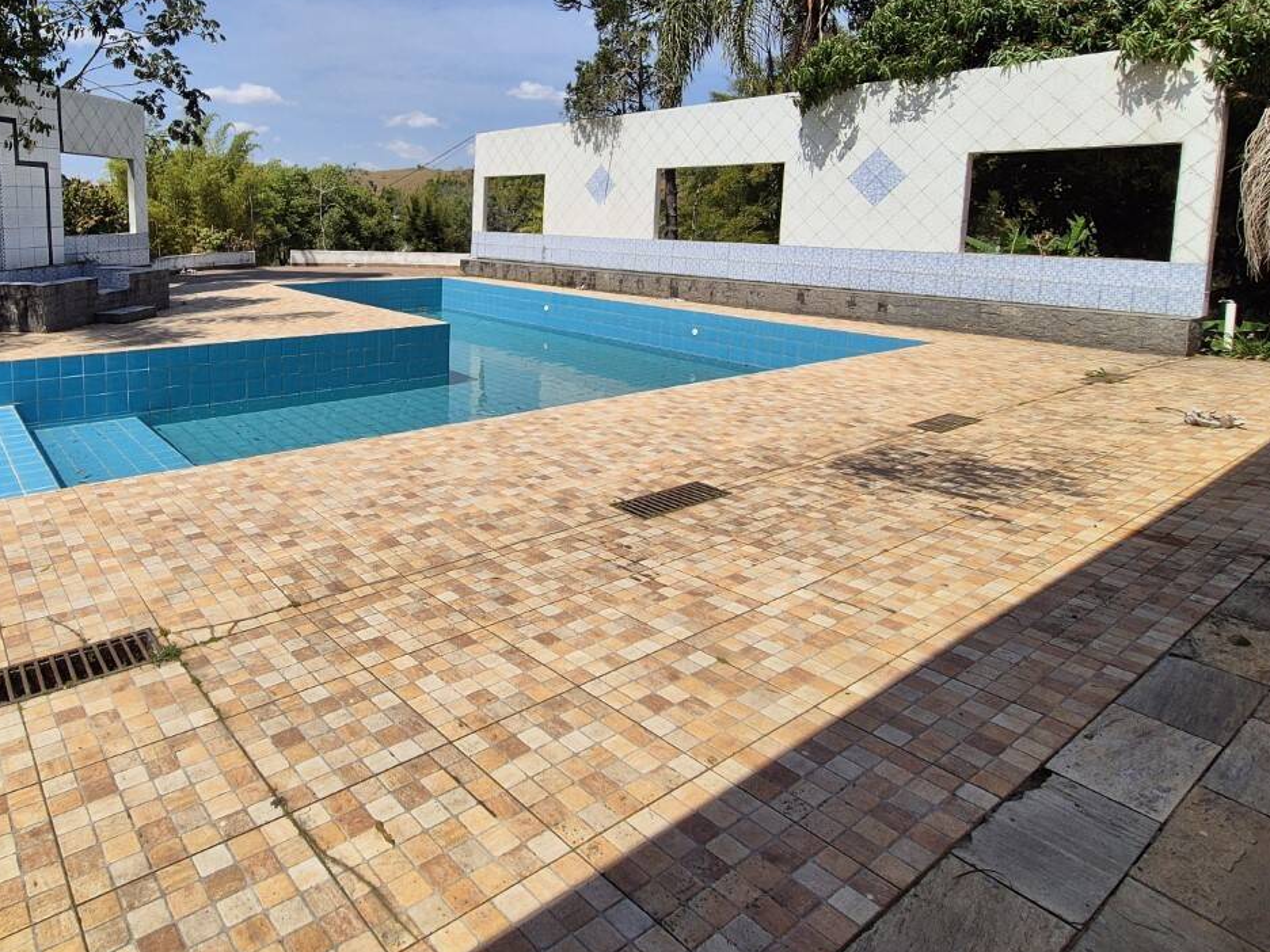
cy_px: 286
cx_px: 433
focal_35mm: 20
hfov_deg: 79.3
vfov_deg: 63.6
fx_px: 734
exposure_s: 1/3544
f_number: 2.2
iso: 50
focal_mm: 2.2
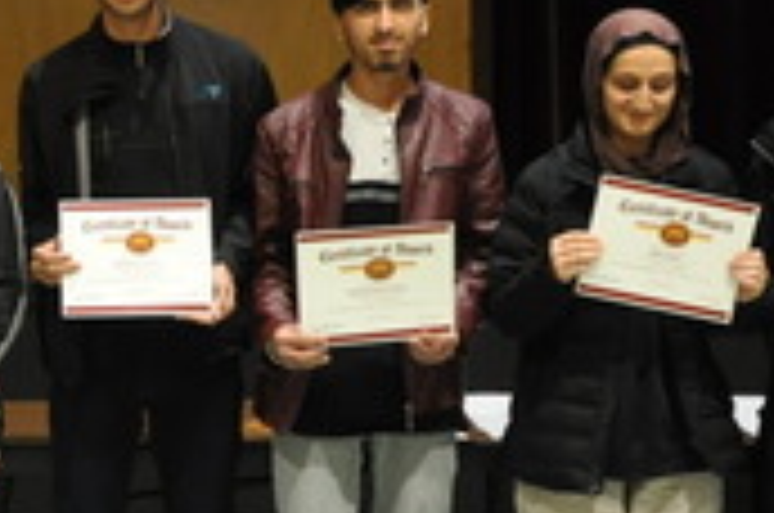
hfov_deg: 16.7
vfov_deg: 11.7
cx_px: -166
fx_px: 2511
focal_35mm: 117
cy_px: 216
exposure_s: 1/30
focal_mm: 24
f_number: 3.8
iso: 1250
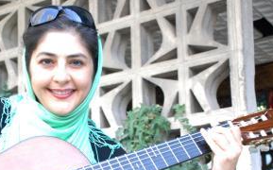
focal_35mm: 76
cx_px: 111
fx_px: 565
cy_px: 140
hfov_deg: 27.1
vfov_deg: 17.0
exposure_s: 1/100
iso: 800
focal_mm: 32
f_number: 5
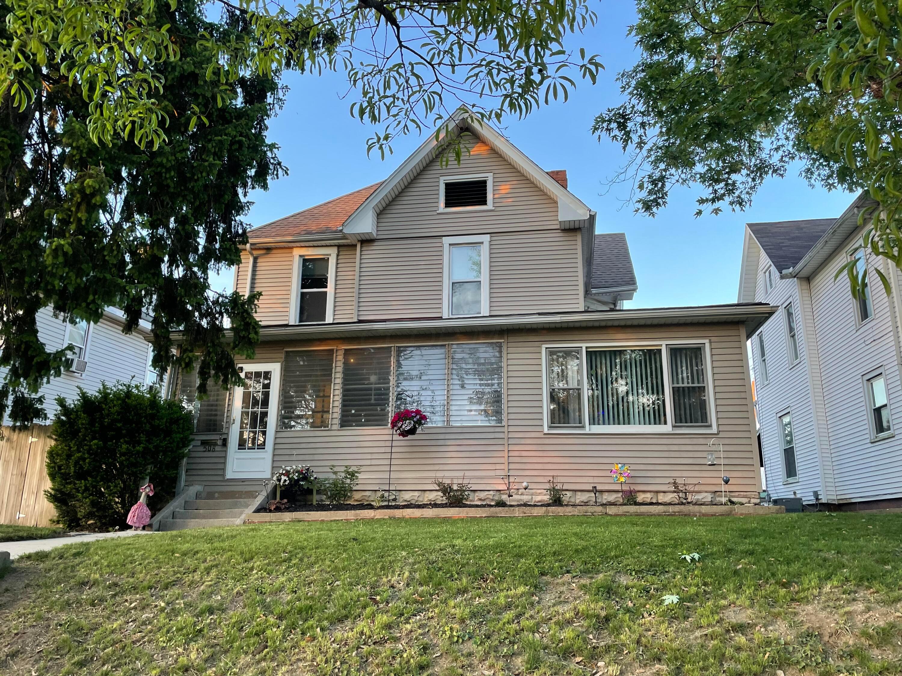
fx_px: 677
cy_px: 338
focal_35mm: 26
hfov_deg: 67.3
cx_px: 451
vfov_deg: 53.1
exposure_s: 1/121
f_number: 1.6
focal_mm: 4.2
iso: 100
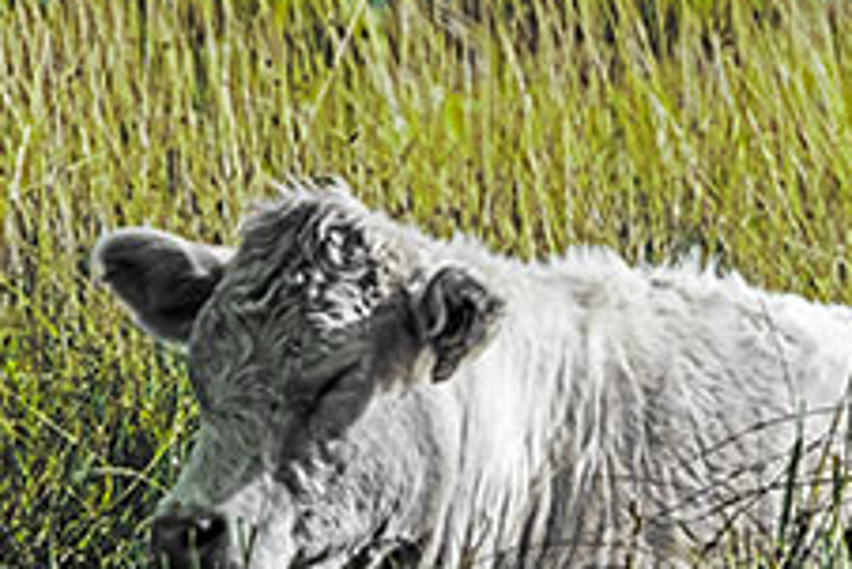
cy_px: 541
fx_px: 62754
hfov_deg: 0.8
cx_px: 701
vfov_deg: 0.5
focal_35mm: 2650
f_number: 13
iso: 1600
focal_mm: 1200
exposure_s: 1/1250
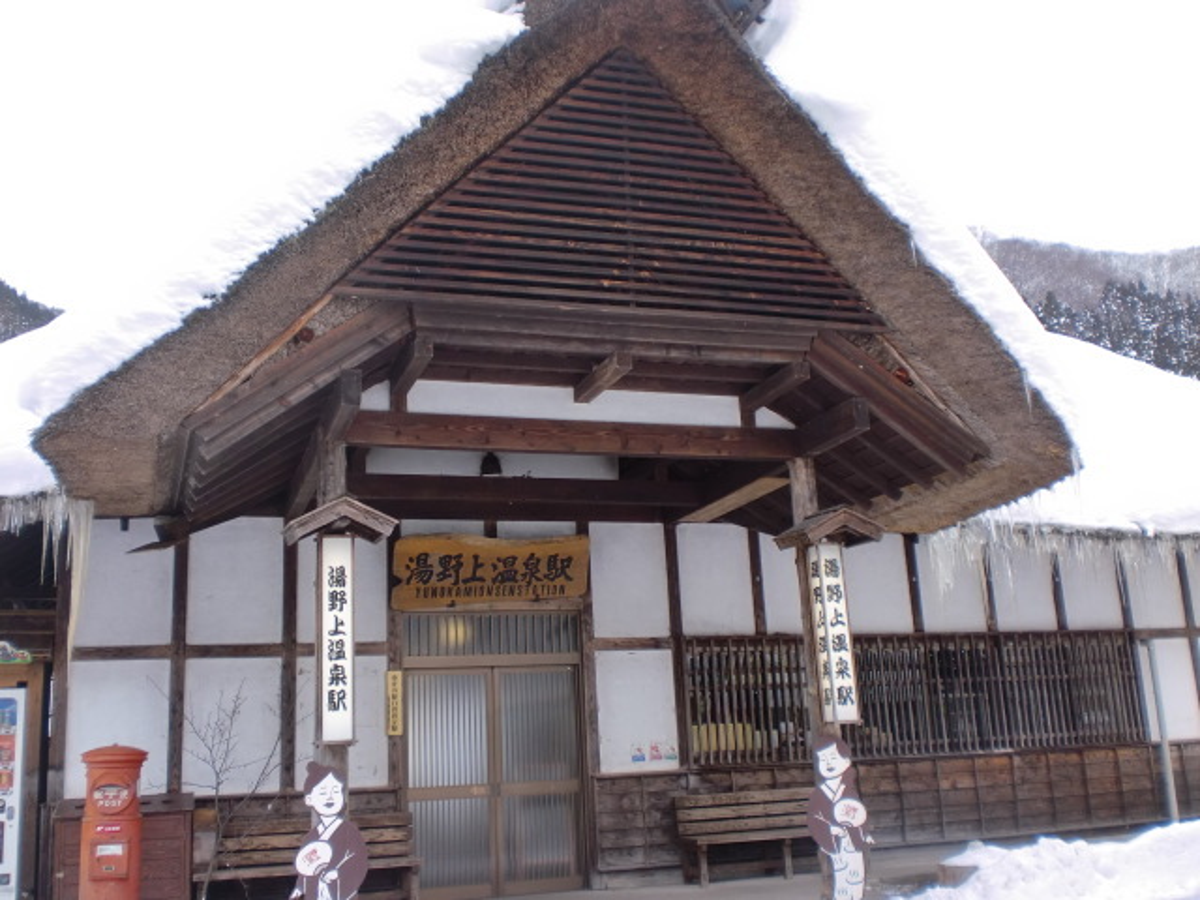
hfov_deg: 52.6
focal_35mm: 35
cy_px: 450
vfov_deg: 40.7
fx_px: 1213
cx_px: 600
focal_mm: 6.3
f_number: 3.1
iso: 64
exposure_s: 1/125
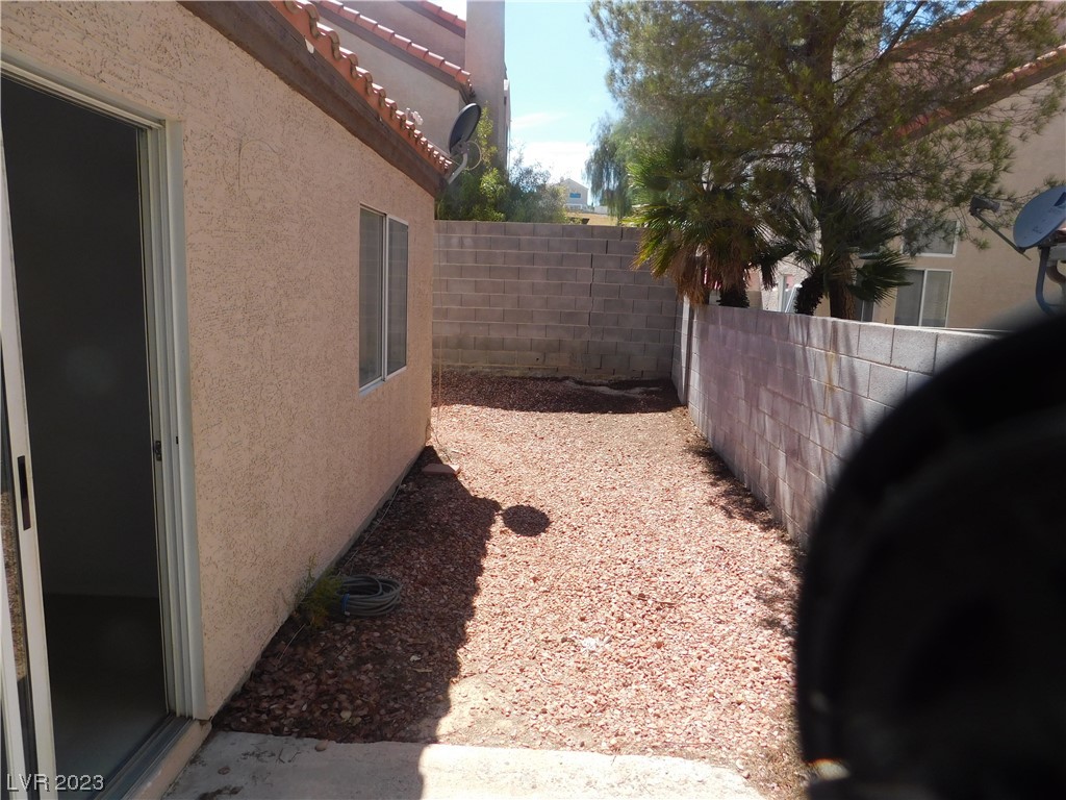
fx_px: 708
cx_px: 533
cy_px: 400
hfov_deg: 73.9
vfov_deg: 58.9
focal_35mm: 23
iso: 125
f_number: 3
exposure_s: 1/800
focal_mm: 4
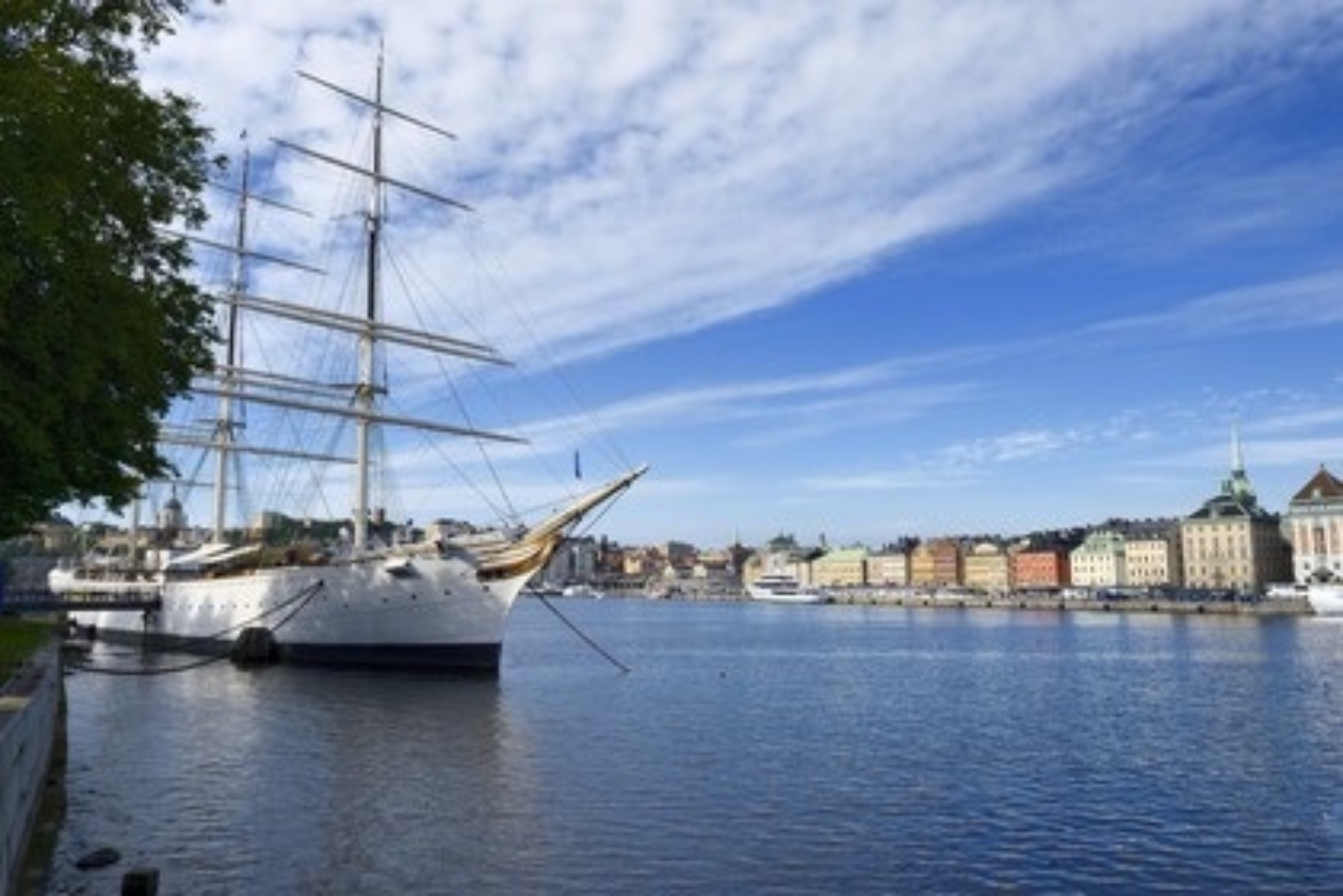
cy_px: 448
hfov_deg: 73.7
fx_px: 895
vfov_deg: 53.1
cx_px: 672
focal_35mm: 24
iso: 200
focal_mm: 24
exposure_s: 1/250
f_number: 14
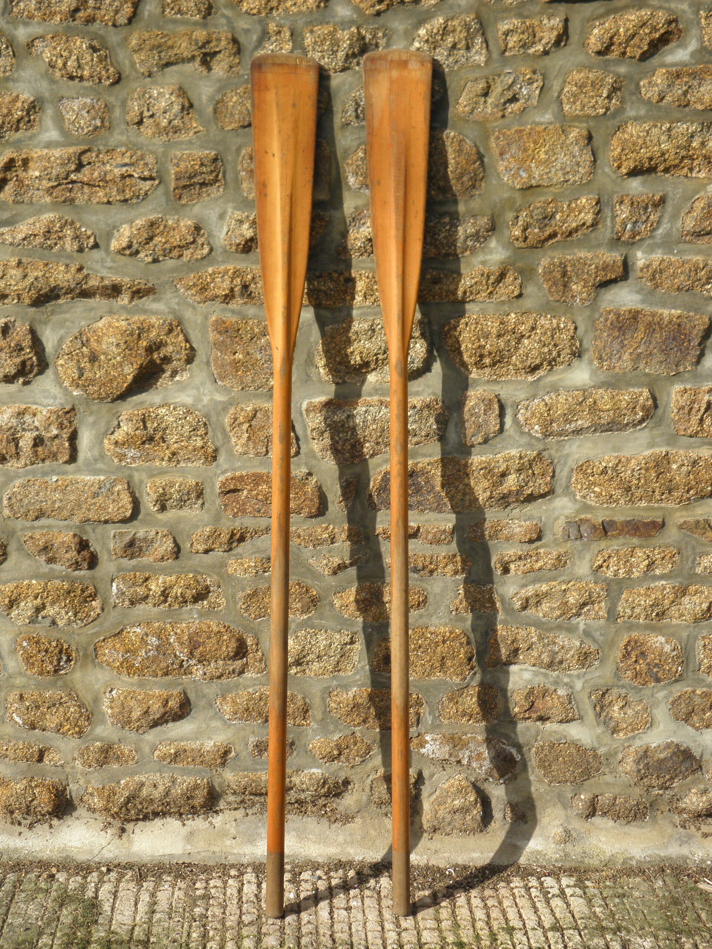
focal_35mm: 50
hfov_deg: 29.1
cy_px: 474
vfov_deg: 38.2
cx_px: 356
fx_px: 1371
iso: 100
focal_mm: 9.1
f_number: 4
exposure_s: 1/640
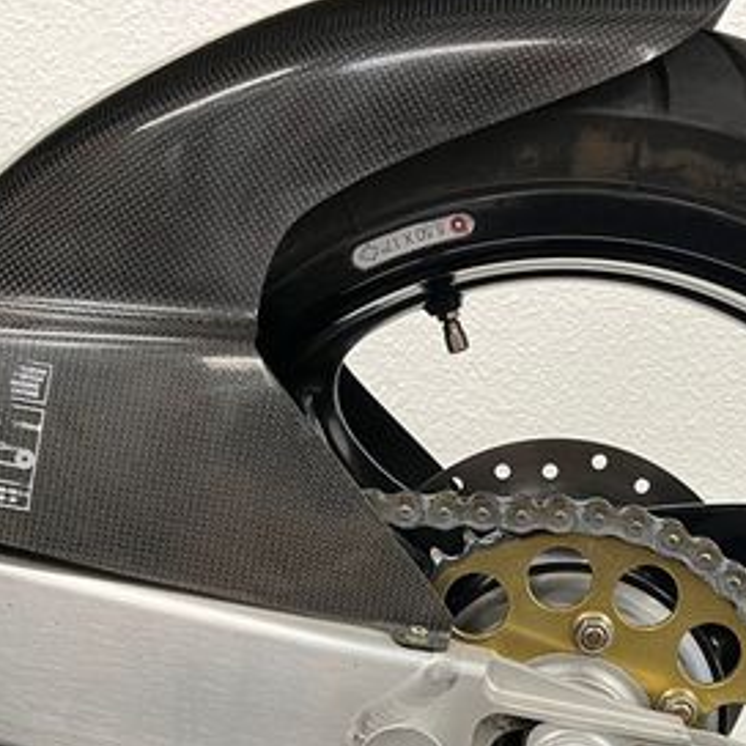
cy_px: 625
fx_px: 1317
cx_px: 516
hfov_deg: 31.3
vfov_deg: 30.6
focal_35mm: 54
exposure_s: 1/50
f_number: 1.6
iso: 200
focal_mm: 5.1
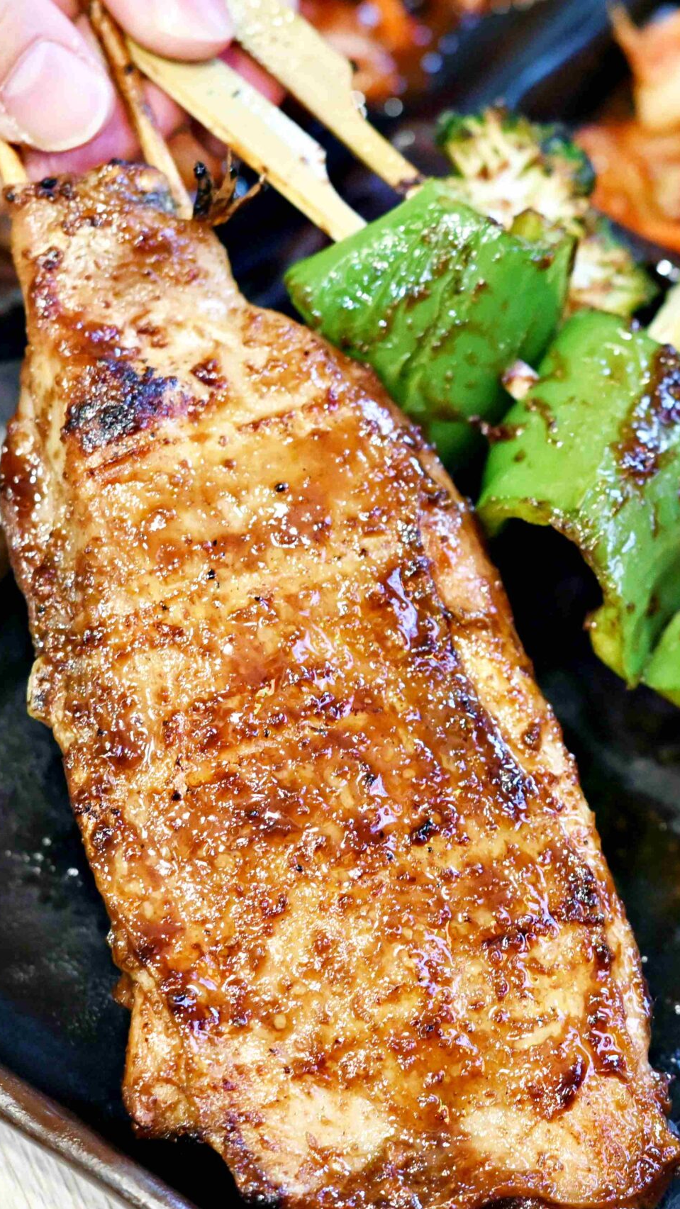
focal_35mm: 118
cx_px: 662
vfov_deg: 18.2
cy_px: 604
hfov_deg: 10.2
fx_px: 3783
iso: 4000
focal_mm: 50
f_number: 3.2
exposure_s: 1/160
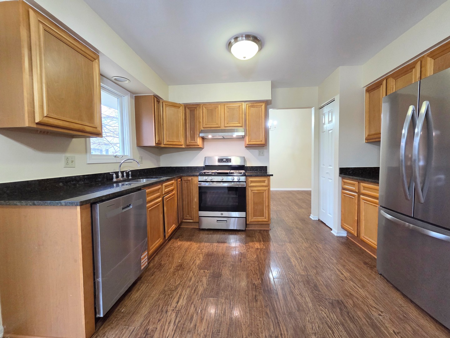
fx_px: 169
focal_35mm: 13
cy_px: 169
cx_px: 225
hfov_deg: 106.2
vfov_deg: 89.9
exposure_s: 1/60
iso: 500
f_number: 2.2
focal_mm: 2.2
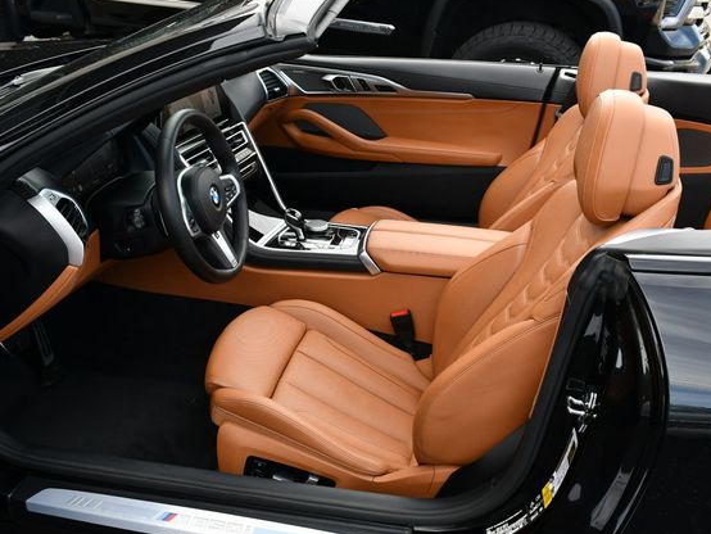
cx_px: 370
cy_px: 270
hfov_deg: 46.8
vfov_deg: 36.0
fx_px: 822
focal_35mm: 40
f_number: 5.6
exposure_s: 1/250
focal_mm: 18
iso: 320
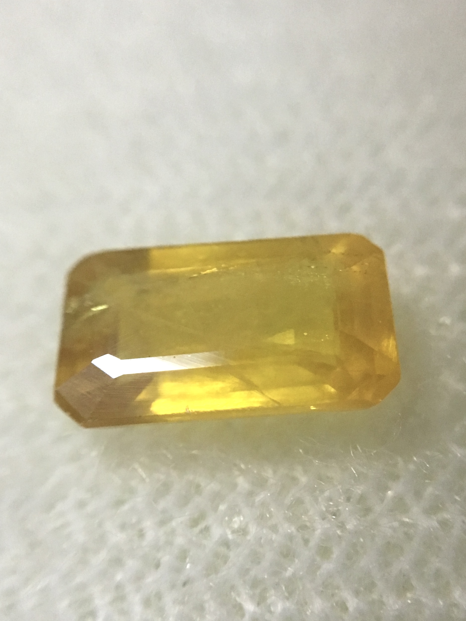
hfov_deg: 48.2
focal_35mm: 29
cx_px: 233
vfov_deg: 61.7
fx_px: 521
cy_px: 310
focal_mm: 4.15
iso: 200
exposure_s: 1/25
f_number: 2.2
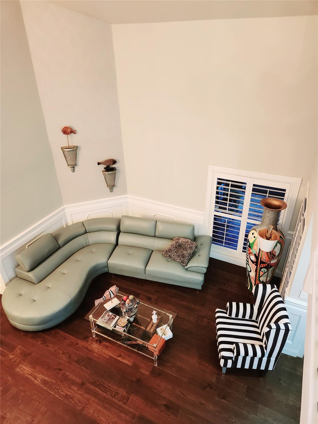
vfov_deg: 73.9
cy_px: 212
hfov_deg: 58.9
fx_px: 282
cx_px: 159
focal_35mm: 23
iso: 640
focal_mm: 5.4
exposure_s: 1/30
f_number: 1.8
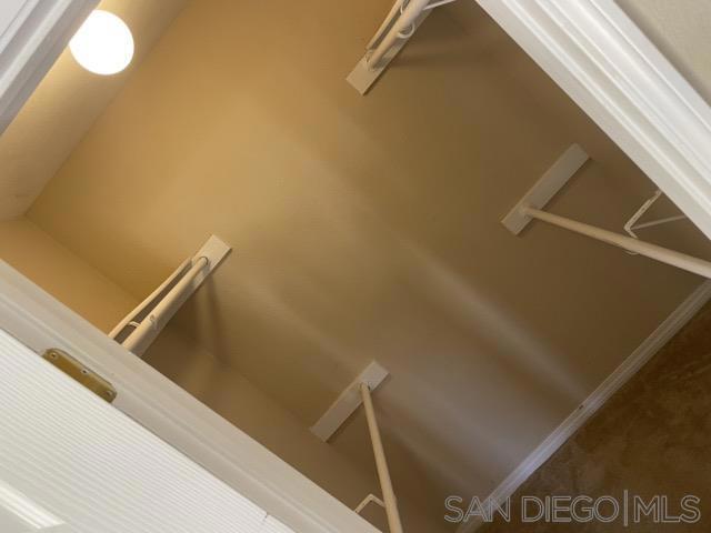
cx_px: 356
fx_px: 534
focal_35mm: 26
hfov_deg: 67.3
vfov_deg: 53.1
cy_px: 266
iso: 100
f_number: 1.6
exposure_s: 1/60
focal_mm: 4.2
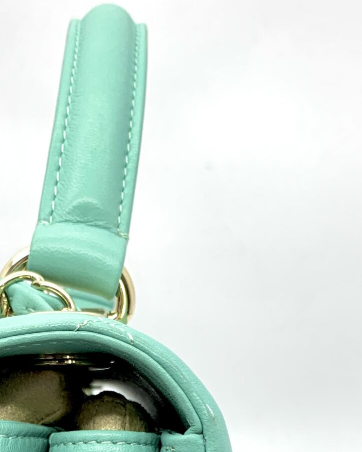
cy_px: 554
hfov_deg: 21.1
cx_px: 80
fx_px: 964
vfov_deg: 23.9
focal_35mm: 72
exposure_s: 1/100
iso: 32
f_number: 1.8
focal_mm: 4.25
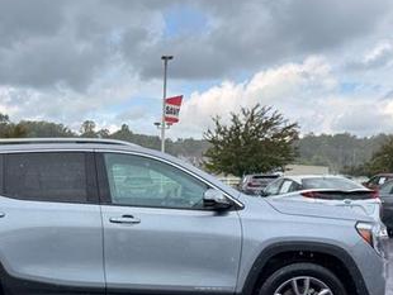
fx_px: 443
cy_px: 223
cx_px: 115
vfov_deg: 36.0
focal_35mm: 39
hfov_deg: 46.7
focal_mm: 6.76
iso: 80
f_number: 1.78
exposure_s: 1/2370
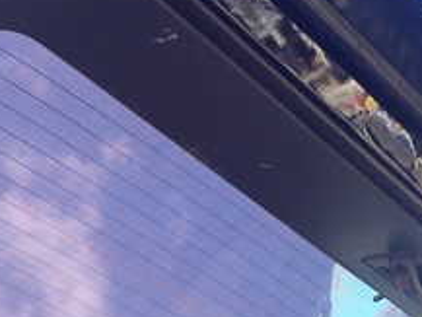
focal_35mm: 83
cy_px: 113
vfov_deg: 17.8
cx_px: 179
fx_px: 1012
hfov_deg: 23.5
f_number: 3.2
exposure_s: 1/125
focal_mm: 5.4
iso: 100
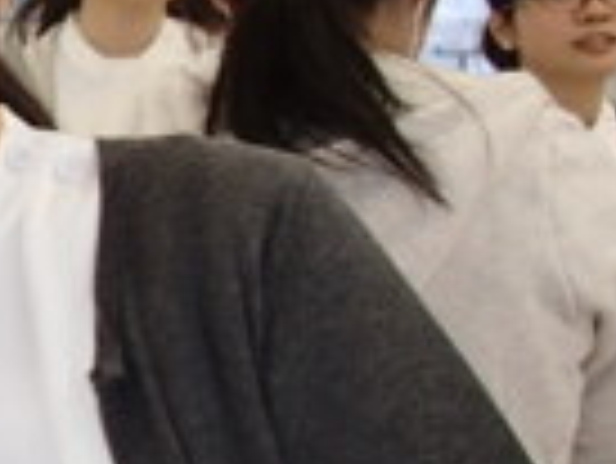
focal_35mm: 117
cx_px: -733
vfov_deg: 12.7
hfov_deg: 13.5
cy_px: 275
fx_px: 2084
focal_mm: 4.4
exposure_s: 1/50
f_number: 3.3
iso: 200
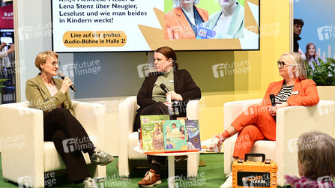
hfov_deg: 28.6
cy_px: 88
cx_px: 167
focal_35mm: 74
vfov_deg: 16.3
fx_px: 657
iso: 1600
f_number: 5.6
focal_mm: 70
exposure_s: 1/160
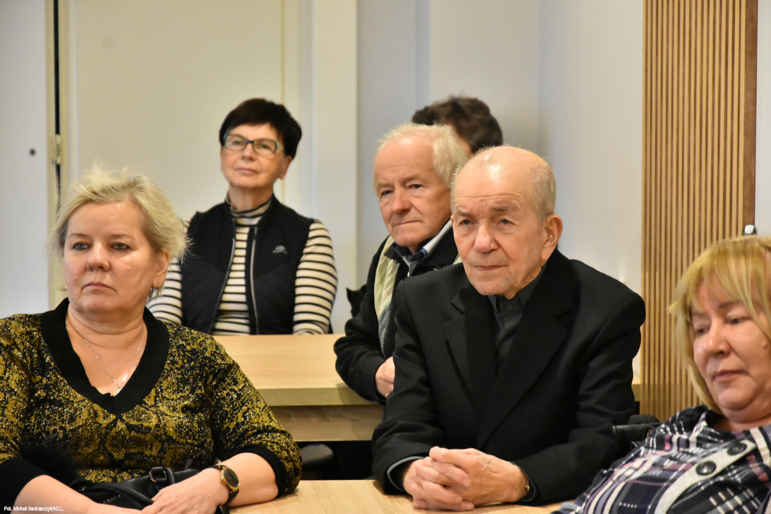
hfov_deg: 13.0
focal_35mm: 158
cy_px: 257
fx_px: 3374
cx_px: 386
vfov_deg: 8.7
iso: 4000
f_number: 5.6
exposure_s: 1/40
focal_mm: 105
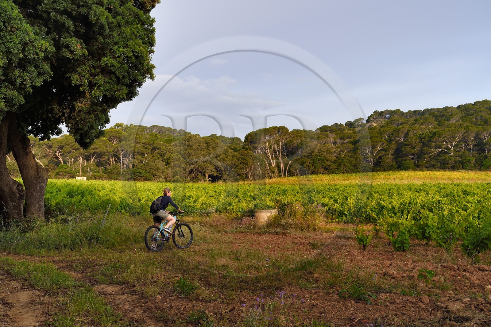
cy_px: 164
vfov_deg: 29.2
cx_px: 246
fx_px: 627
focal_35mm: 46
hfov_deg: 42.8
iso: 200
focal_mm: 46
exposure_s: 1/250
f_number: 7.1
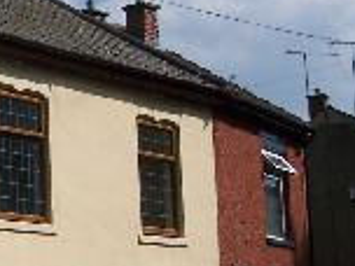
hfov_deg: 15.0
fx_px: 1302
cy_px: 205
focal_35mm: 127
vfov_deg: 11.6
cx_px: -67
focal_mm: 8
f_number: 4.8
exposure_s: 1/1000
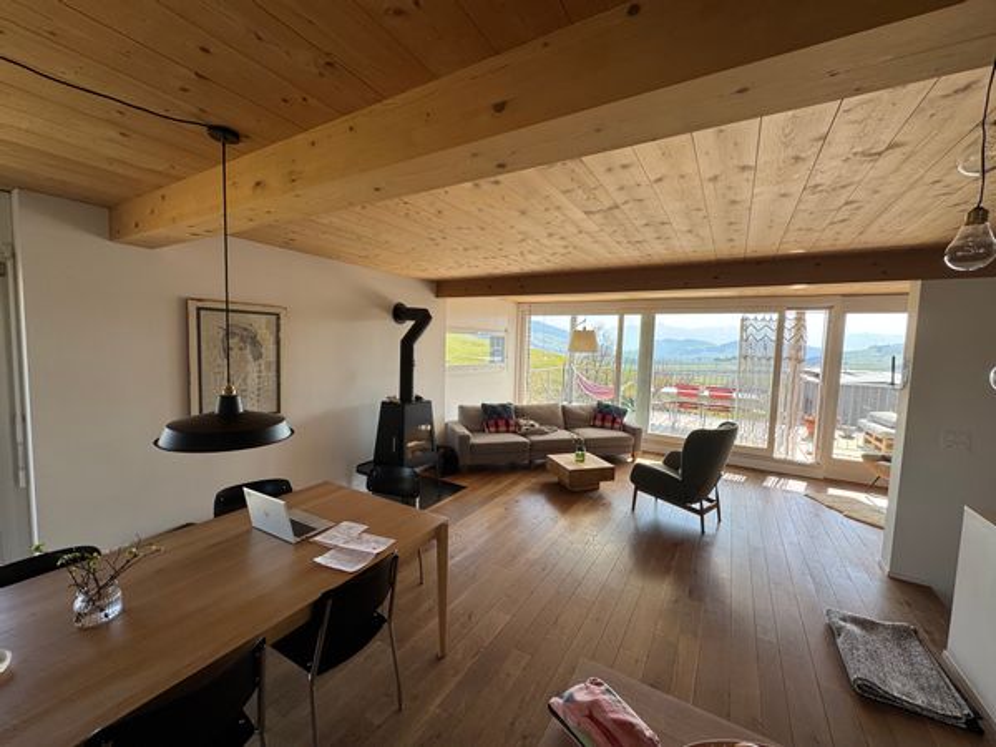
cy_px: 374
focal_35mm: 14
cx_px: 498
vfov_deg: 85.7
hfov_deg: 102.1
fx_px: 403
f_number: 2.2
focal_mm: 2.22
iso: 40
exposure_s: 1/253
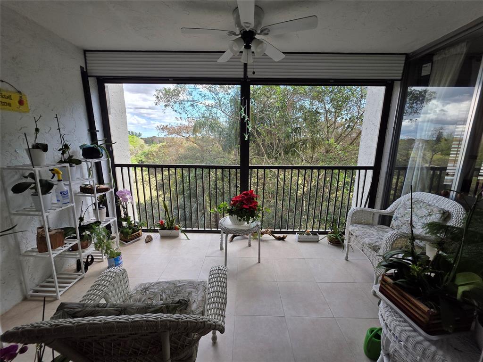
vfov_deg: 89.9
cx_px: 242
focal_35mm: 13
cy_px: 181
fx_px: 181
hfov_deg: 106.2
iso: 40
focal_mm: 2.2
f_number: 1.9
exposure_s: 1/241
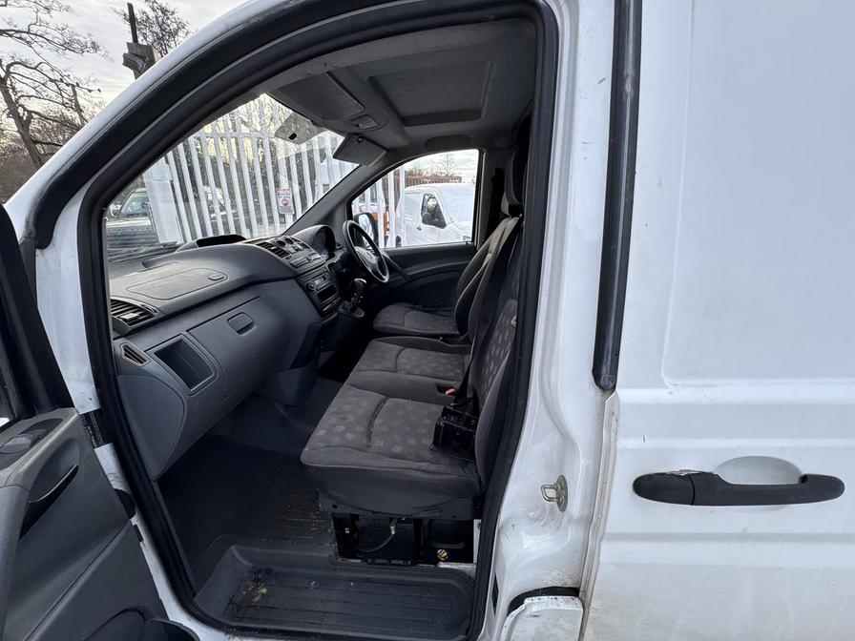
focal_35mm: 14
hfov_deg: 102.1
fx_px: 346
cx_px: 428
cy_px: 320
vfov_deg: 85.7
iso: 64
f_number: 2.2
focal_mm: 2.22
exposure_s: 1/299
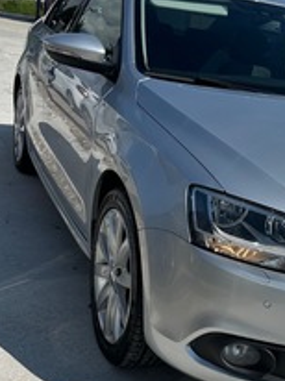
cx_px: 285
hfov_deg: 31.7
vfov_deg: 44.8
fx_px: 462
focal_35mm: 42
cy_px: 209
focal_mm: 6.86
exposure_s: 1/8197
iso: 80
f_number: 1.78
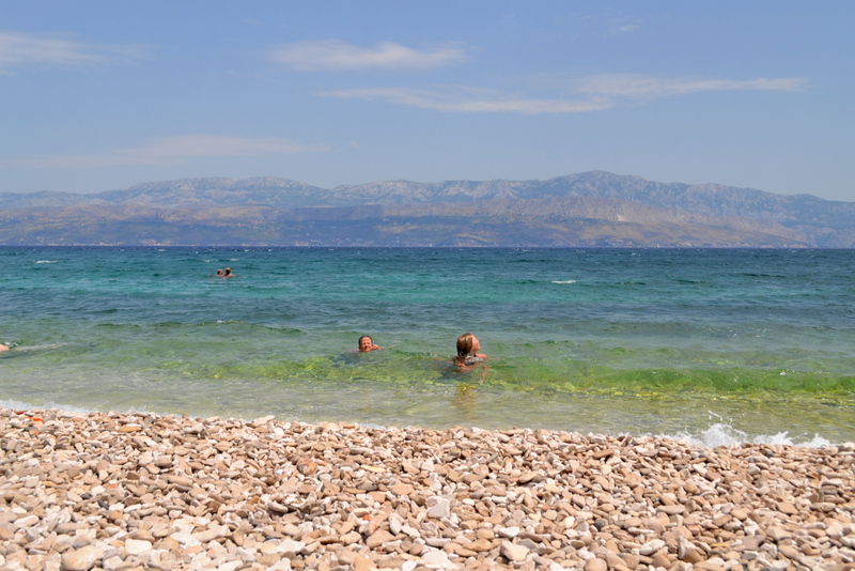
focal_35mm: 36
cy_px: 286
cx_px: 428
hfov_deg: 53.1
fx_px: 855
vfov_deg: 36.9
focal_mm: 24
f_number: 7.1
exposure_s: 1/400
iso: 100
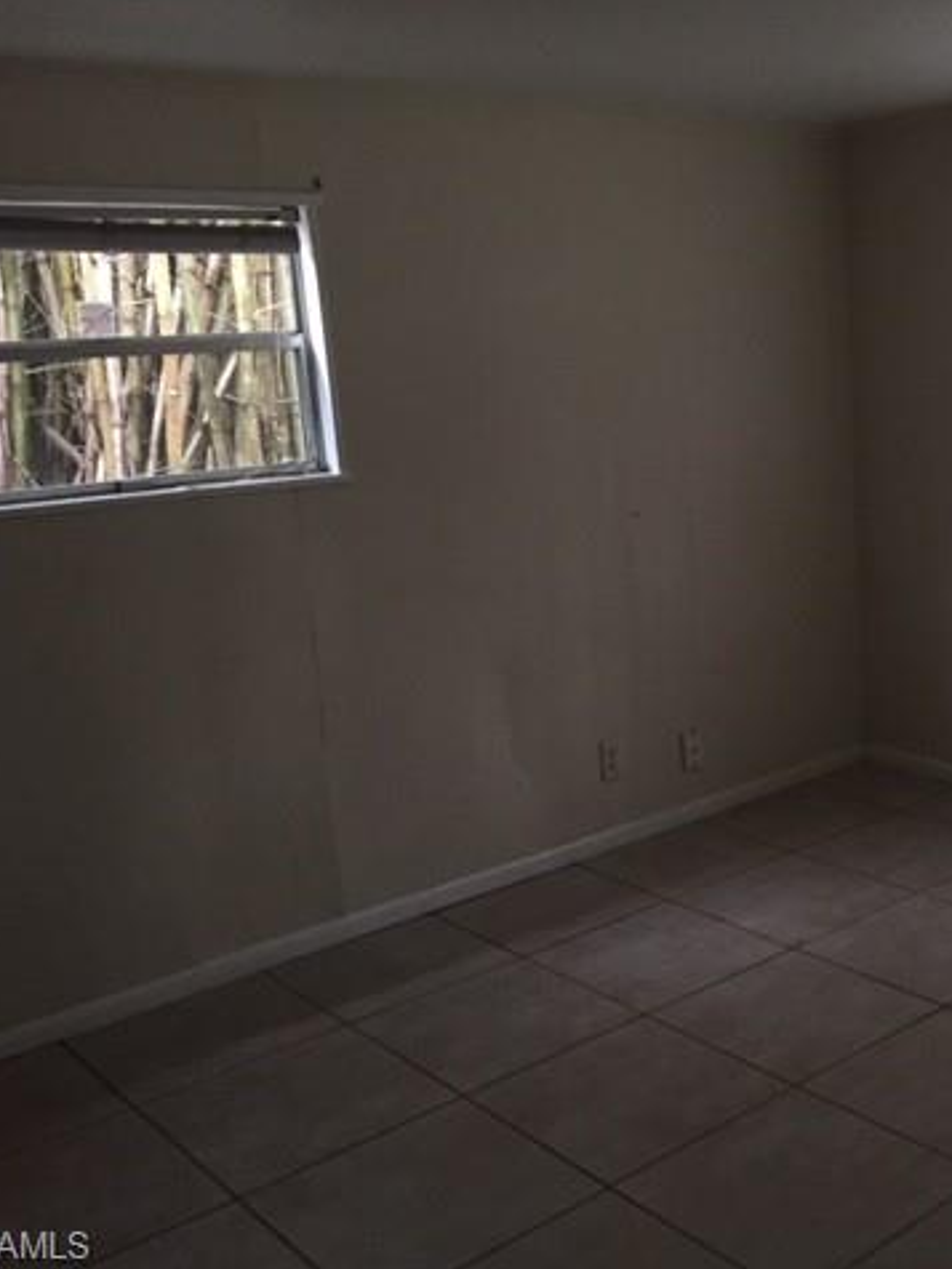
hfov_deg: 35.7
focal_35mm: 39
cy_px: 632
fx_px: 1430
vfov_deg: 47.9
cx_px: 747
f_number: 2.2
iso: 160
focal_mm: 4.15
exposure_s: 1/30
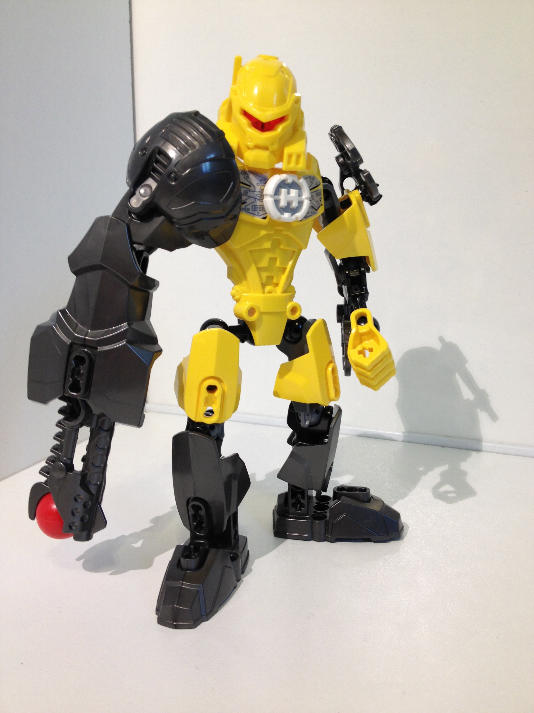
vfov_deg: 52.6
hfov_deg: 40.7
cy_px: 356
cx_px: 267
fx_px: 720
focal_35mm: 35
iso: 64
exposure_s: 1/20
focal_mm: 4.28
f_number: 2.4
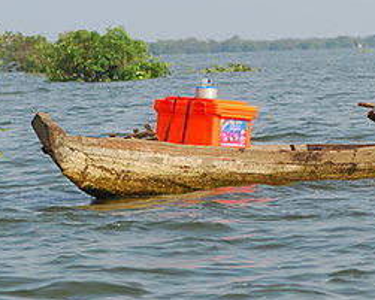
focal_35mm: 353
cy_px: 80
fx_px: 3921
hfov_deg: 5.5
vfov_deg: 4.4
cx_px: 344
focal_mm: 105
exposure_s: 1/800
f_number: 5.6
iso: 250
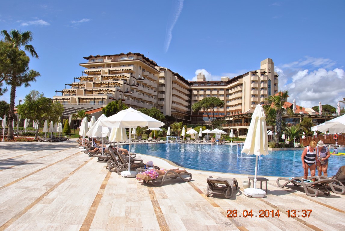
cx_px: 172
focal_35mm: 27
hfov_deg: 67.3
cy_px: 116
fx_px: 259
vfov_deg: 48.1
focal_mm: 18
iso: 100
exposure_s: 1/320
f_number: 9
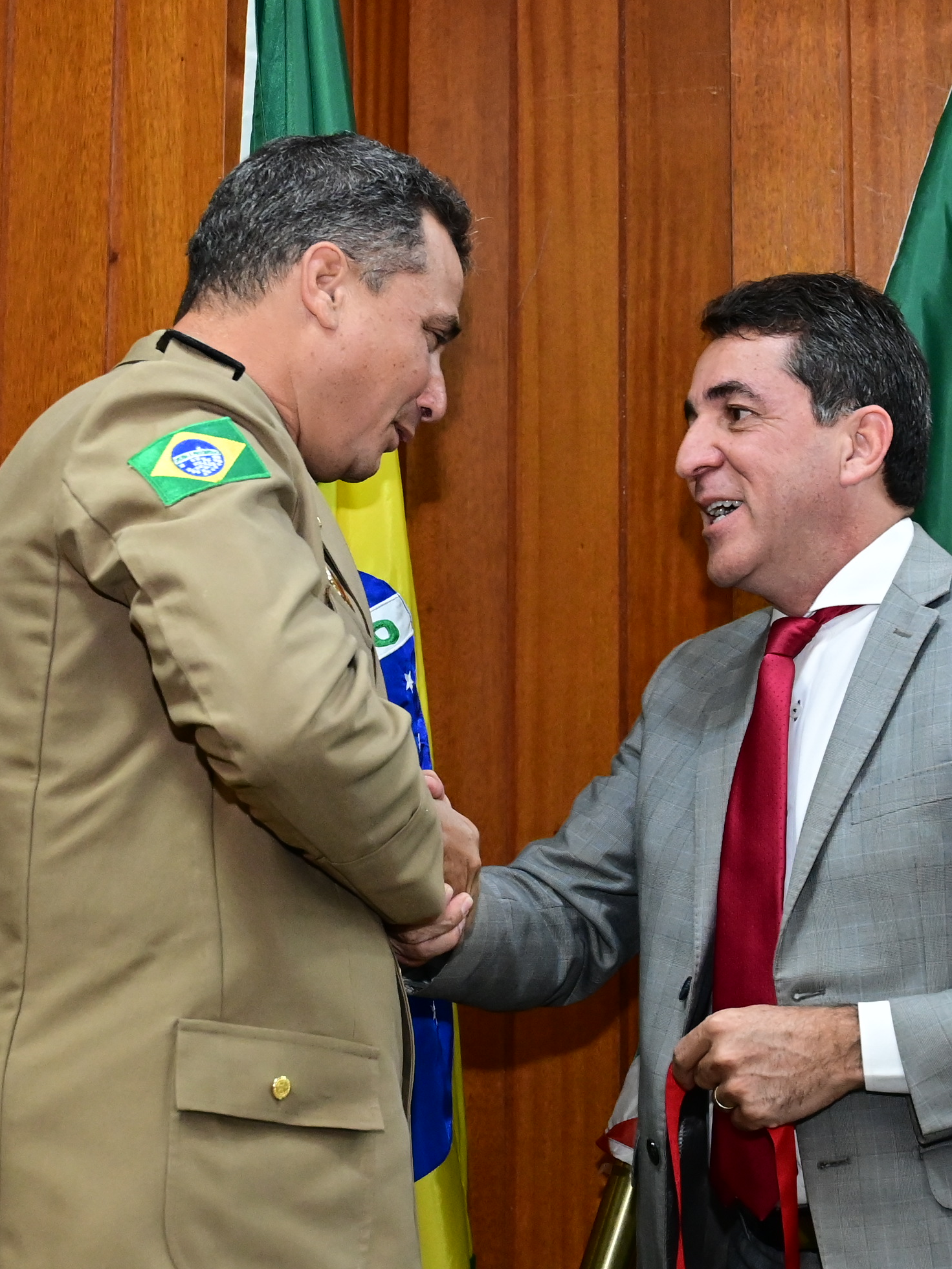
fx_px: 3337
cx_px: 496
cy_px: 635
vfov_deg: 21.5
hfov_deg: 16.2
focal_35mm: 91
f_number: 4.5
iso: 4000
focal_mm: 42
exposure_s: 1/125
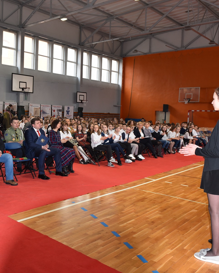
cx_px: 74
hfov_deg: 42.8
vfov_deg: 52.8
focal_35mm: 34
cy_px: 136
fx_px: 275
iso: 800
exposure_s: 1/80
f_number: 4.5
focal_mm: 24
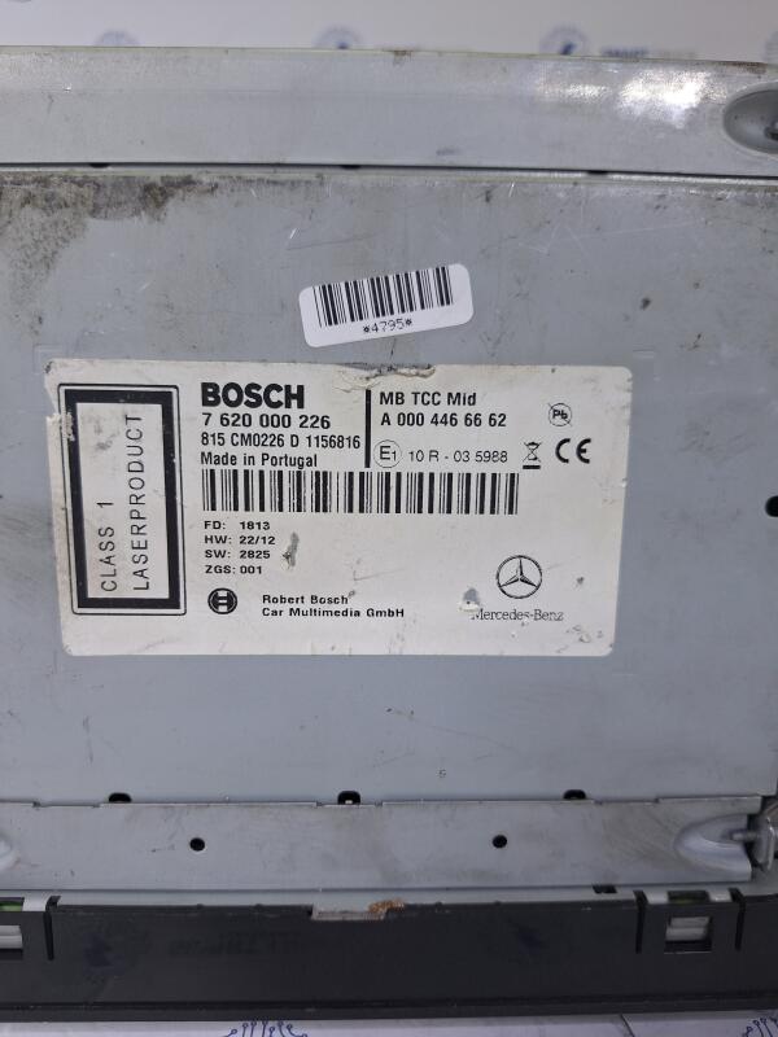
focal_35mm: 23
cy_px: 518
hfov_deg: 58.9
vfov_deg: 73.9
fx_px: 689
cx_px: 389
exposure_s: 1/50
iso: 160
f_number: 1.8
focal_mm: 5.54
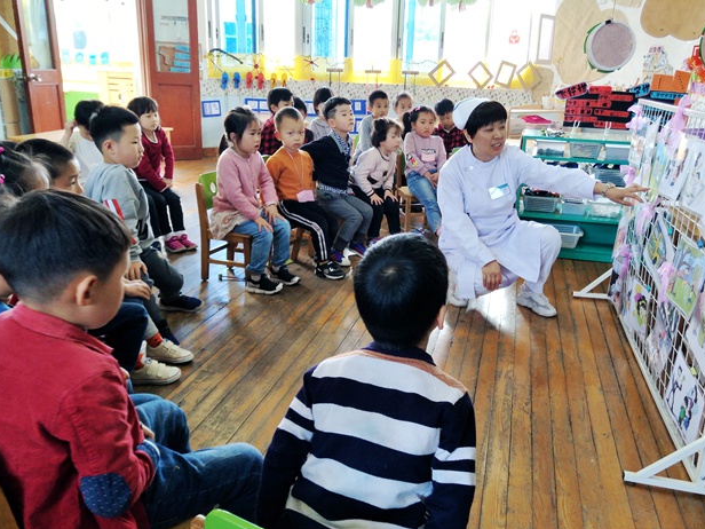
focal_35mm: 25
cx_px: 379
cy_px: 282
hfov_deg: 69.3
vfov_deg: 54.8
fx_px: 509
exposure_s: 1/33.3
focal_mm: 3.79
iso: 140
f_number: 2
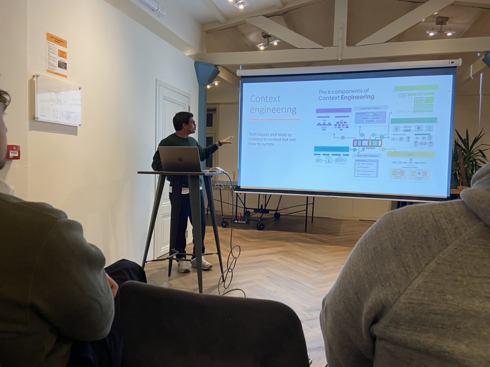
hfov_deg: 67.3
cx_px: 245
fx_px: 368
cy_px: 184
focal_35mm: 26
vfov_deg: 53.1
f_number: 1.8
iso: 160
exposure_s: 1/60
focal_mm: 4.25
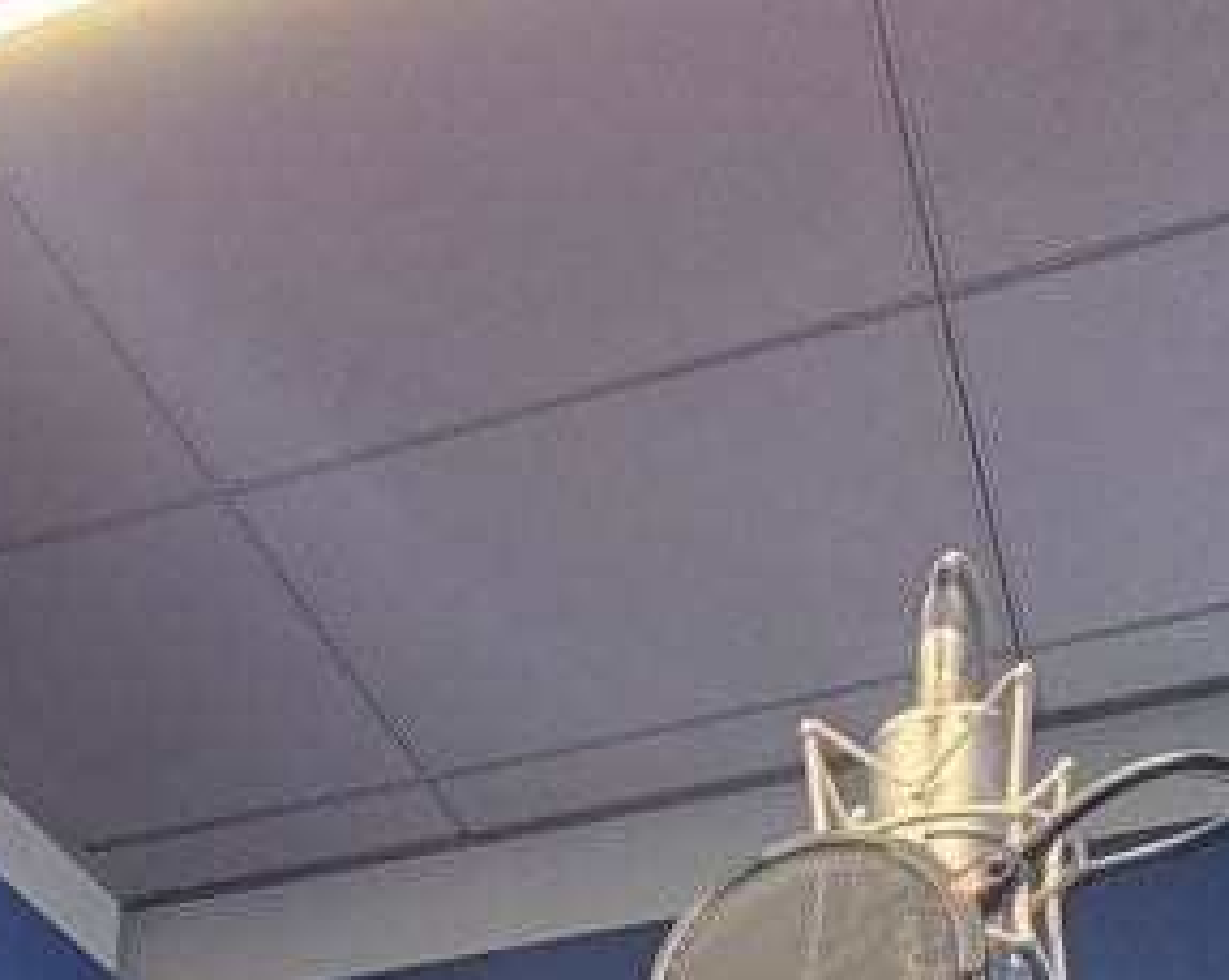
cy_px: 1844
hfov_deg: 26.5
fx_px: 2471
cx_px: 9
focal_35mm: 68
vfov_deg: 17.5
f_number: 2.2
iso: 400
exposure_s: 1/59
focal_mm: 2.2
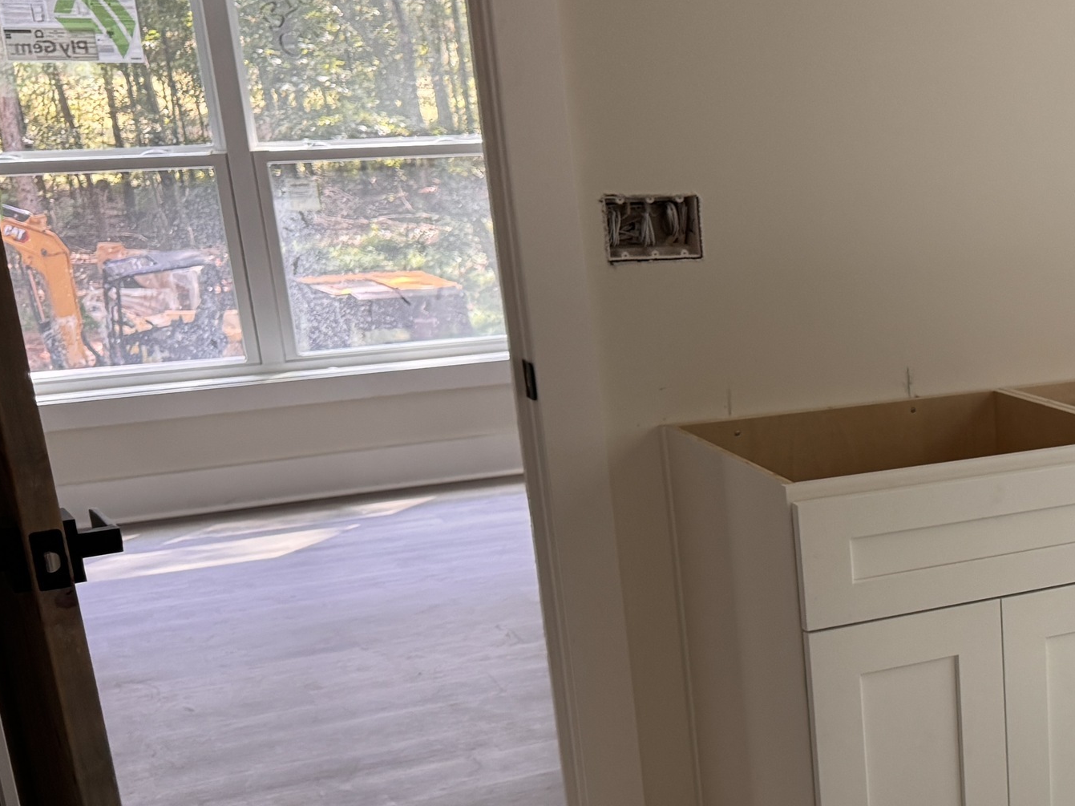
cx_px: 1134
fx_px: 1708
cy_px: 626
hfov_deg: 31.6
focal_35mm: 55
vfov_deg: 26.1
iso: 160
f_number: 1.78
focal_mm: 6.76
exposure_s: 1/121
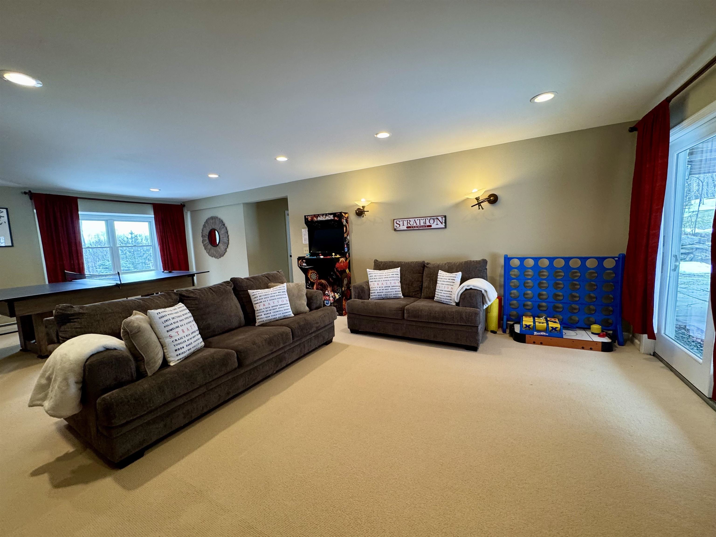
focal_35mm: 14
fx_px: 290
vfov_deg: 85.7
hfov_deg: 102.1
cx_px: 358
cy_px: 268
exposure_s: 1/60
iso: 200
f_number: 2.2
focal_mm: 2.22
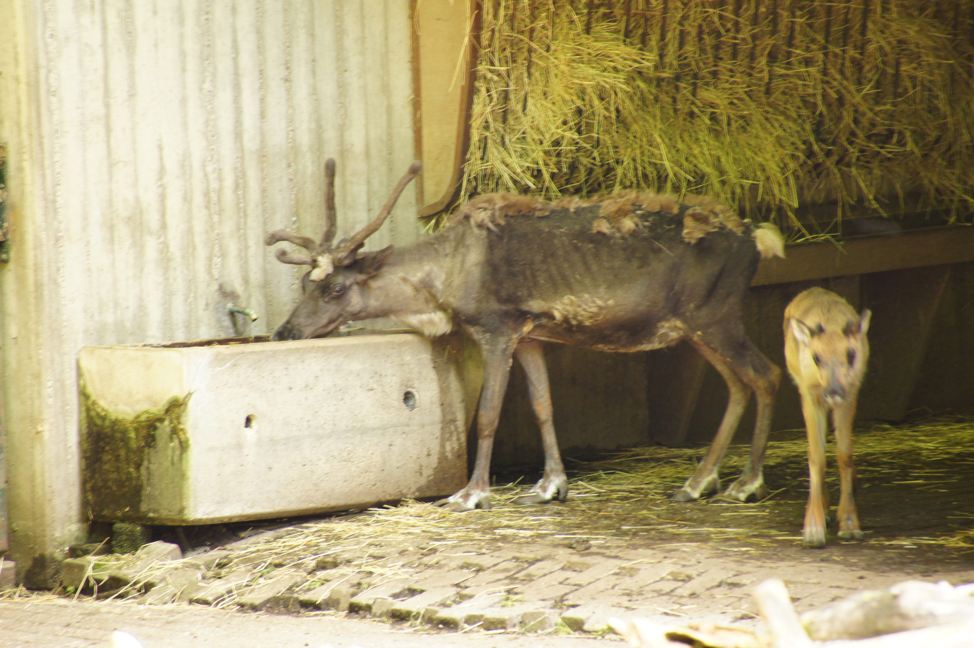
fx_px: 9329
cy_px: 324
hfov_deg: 6.0
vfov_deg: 4.0
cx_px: 487
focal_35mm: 345
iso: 400
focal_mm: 230
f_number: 6.3
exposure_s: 1/15
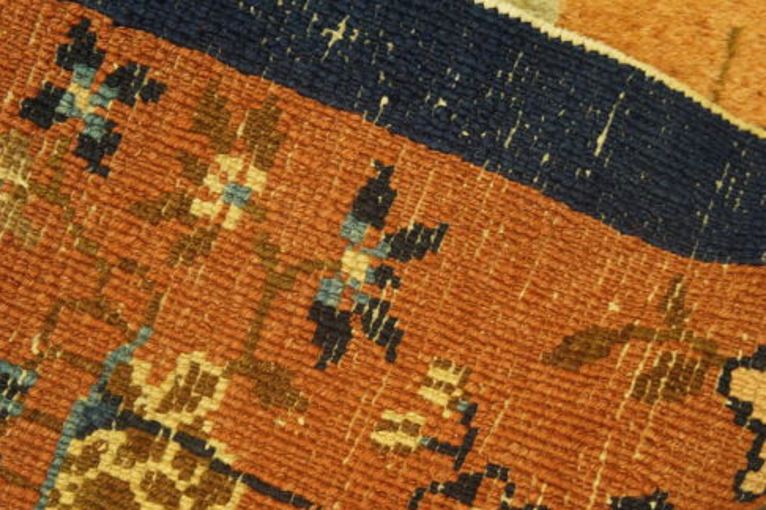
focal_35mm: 37
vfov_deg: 35.9
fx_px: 787
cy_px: 286
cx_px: 457
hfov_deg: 51.6
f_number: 4
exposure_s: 1/60
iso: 1600
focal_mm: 20
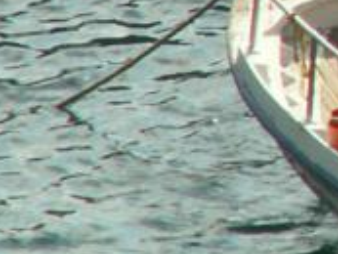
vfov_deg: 0.6
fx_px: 24291
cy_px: -53
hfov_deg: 0.8
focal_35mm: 2486
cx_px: 739
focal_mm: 69.45
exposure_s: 1/200
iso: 50
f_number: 7.1
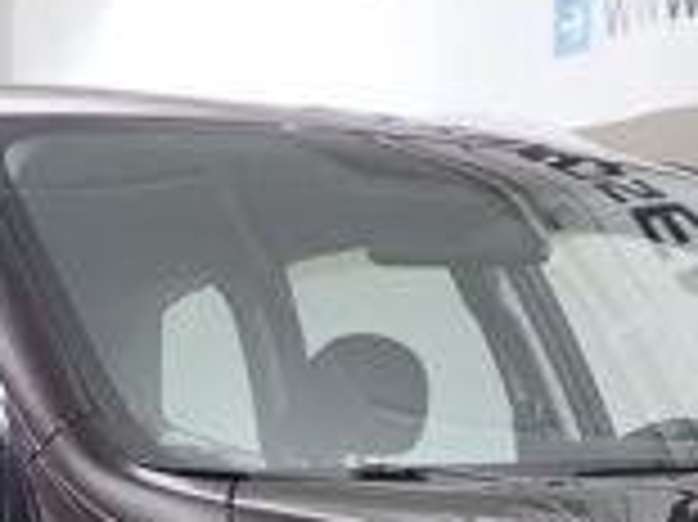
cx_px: 698
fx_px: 2599
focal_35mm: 129
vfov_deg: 10.9
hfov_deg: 15.0
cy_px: 855
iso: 200
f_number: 2
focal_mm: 4.5
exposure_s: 1/60
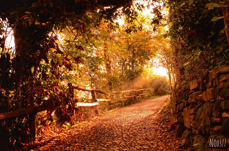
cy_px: 76
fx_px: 229
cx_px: 114
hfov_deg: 53.2
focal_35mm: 36
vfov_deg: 36.7
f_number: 5
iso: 500
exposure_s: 1/500
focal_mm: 24
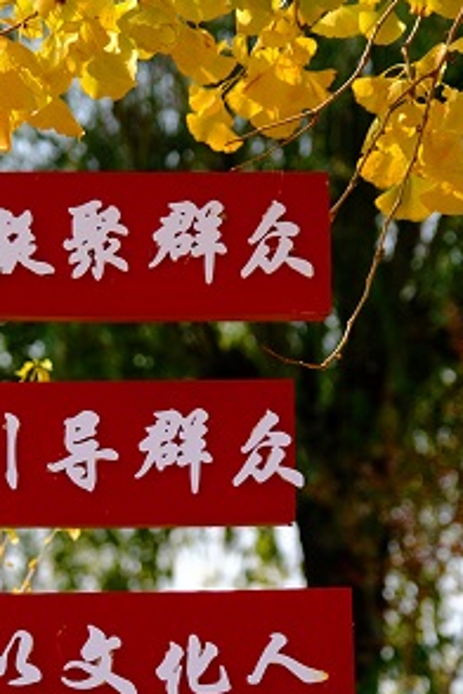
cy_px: 415
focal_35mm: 189
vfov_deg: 10.9
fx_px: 3646
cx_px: 183
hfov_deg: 7.3
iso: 160
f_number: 4
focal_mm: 74.2
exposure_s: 1/420
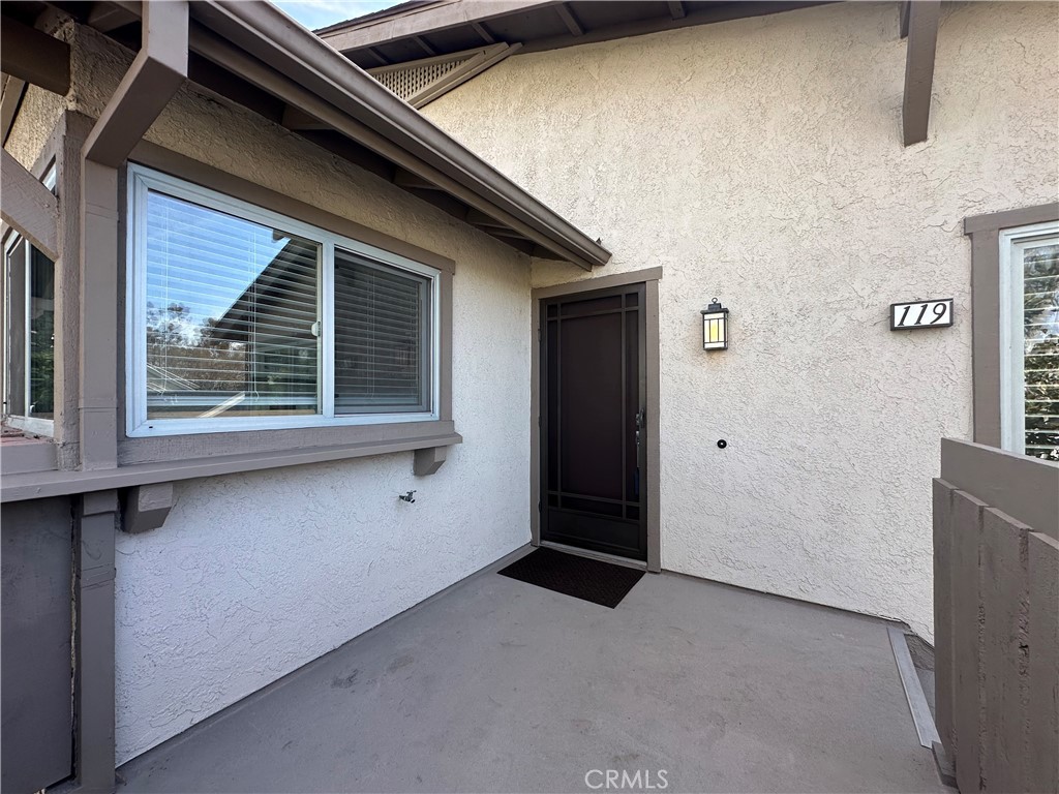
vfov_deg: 85.7
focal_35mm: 14
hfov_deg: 102.1
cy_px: 397
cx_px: 530
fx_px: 428
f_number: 2.2
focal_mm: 2.22
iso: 40
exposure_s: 1/181
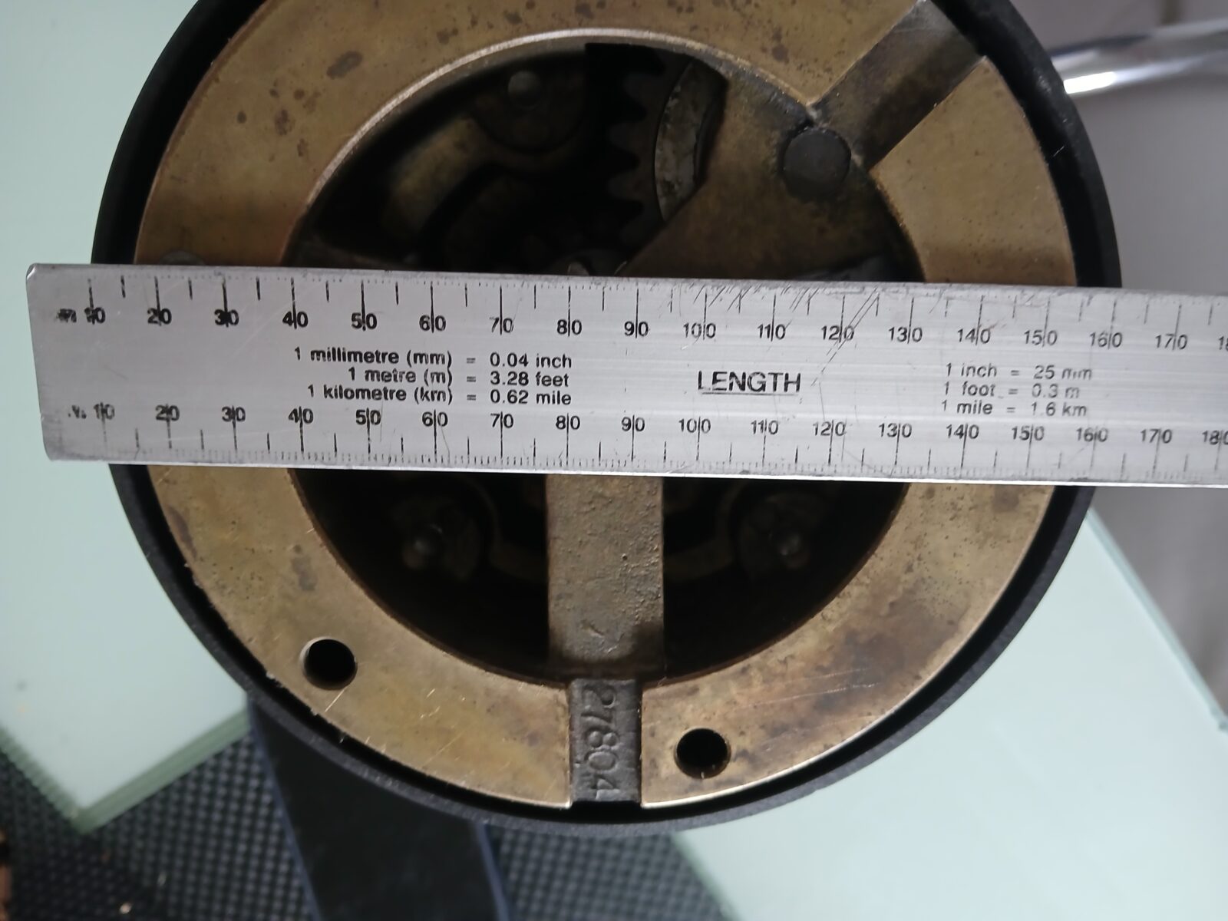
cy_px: 460
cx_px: 614
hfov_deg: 67.3
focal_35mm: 26
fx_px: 922
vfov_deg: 53.1
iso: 250
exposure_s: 1/50
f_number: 1.8
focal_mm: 3.98
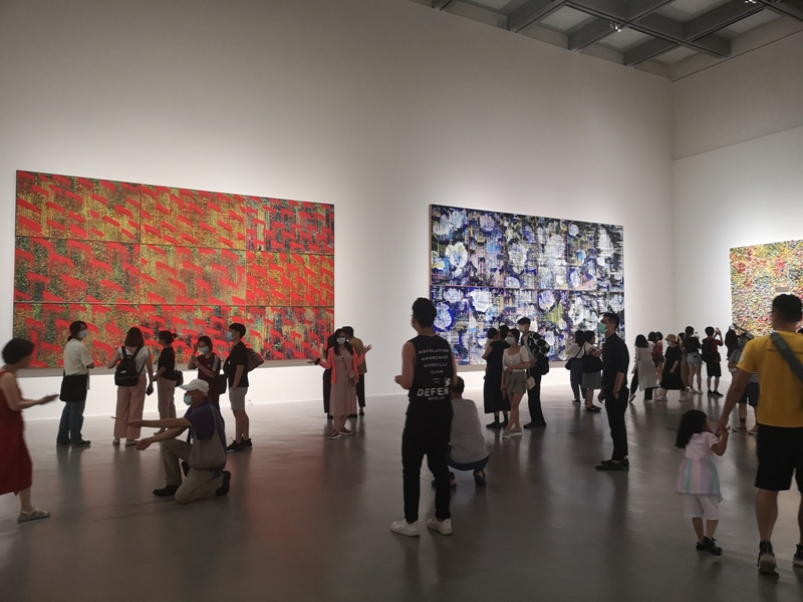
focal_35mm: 27
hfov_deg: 65.3
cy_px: 301
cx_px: 402
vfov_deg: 51.4
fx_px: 626
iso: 320
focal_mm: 3.95
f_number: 1.8
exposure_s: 1/33.3
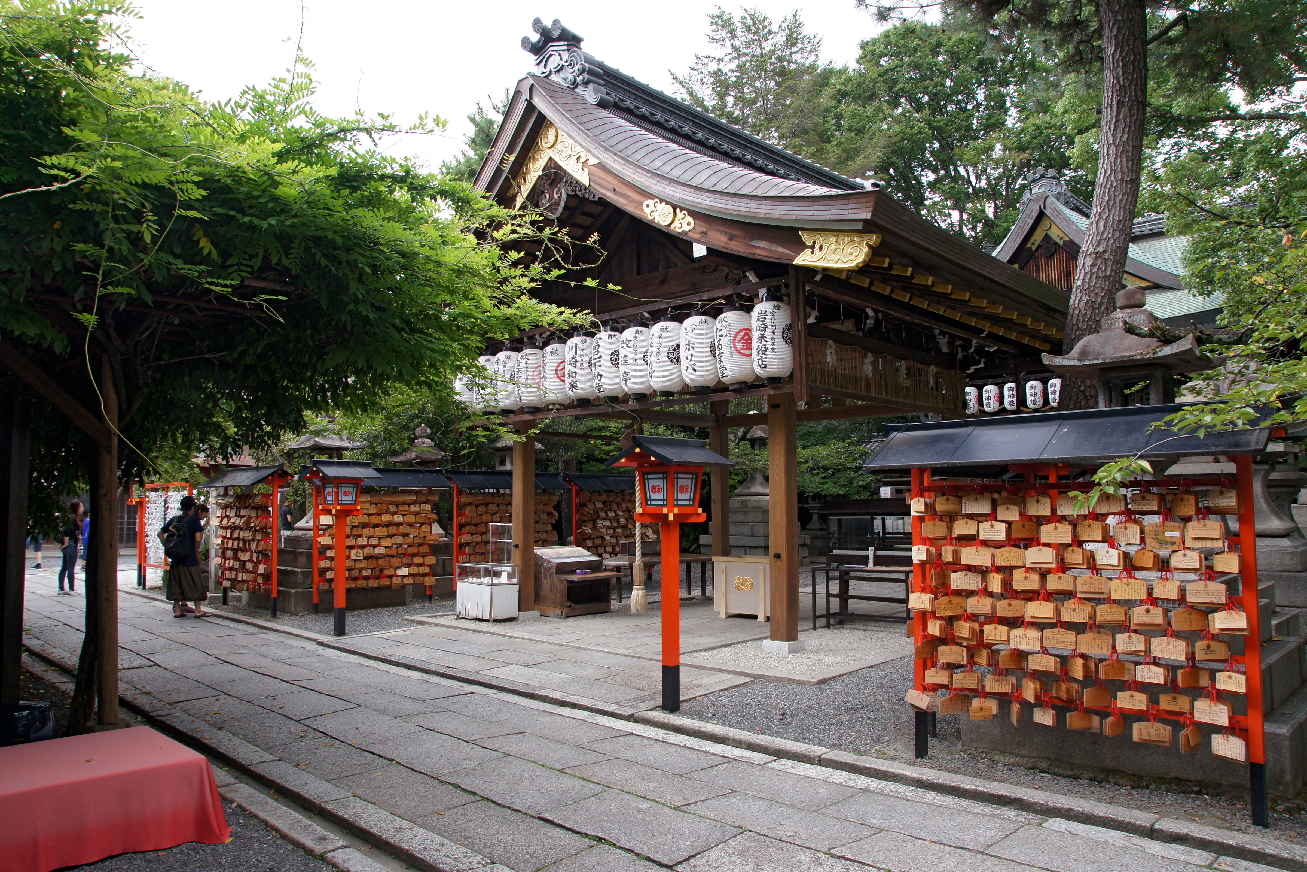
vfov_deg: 53.1
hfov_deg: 73.7
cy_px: 436
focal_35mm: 24
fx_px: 871
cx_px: 654
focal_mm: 16
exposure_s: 1/30
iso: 250
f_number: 8
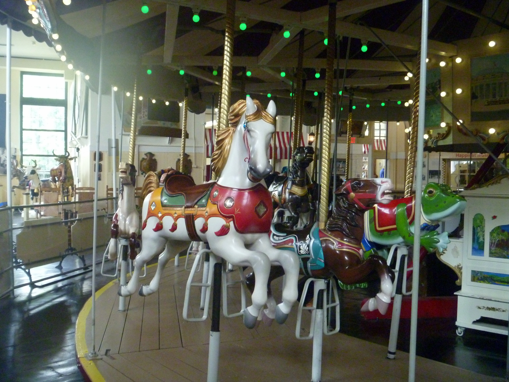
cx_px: 254
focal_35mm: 35
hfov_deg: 52.6
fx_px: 515
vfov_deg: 40.7
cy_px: 191
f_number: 3.5
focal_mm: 6.3
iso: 640
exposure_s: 1/60
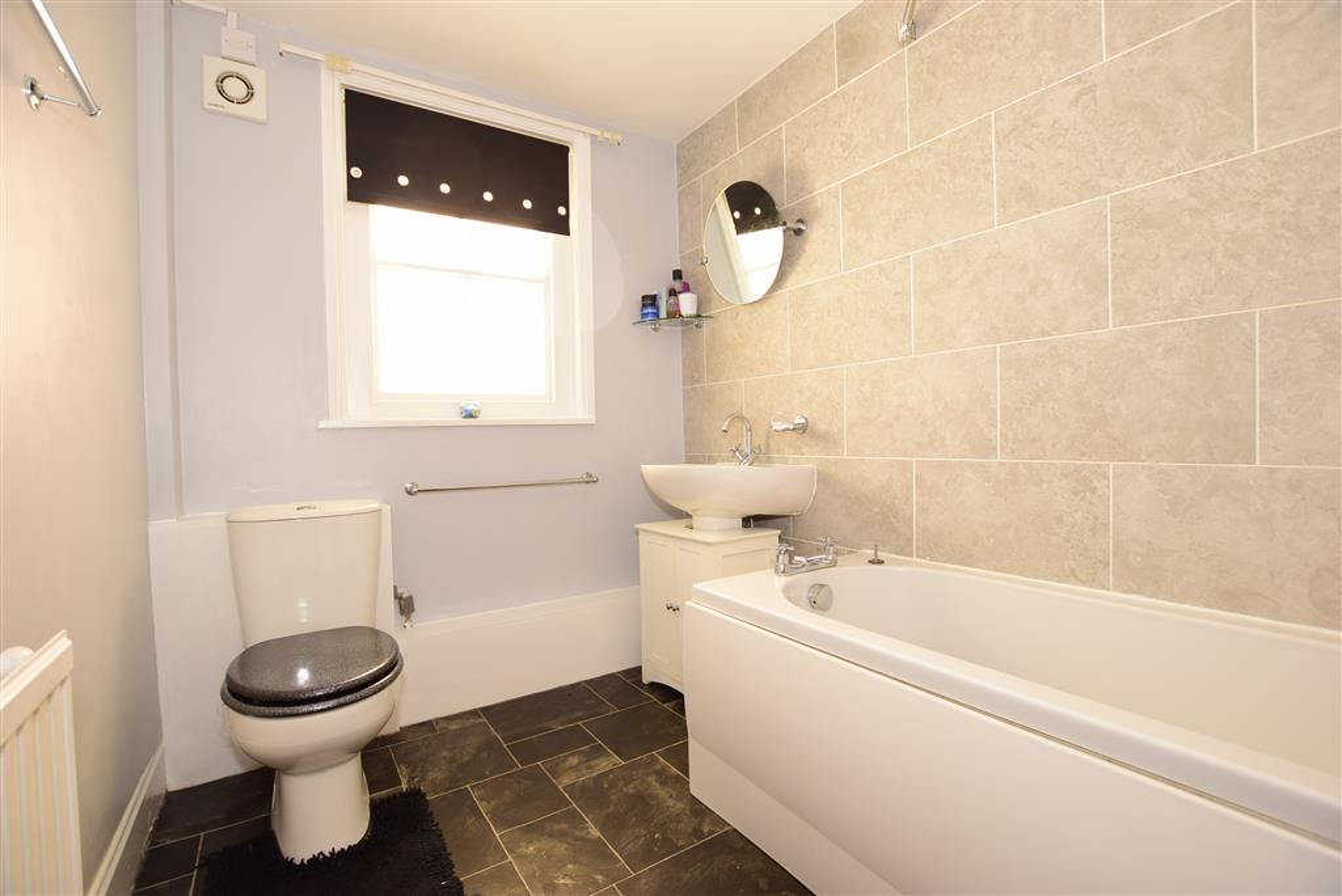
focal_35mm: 15
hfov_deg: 100.4
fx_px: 559
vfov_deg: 77.4
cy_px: 448
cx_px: 671
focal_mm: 10
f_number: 5
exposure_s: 1/2
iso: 200
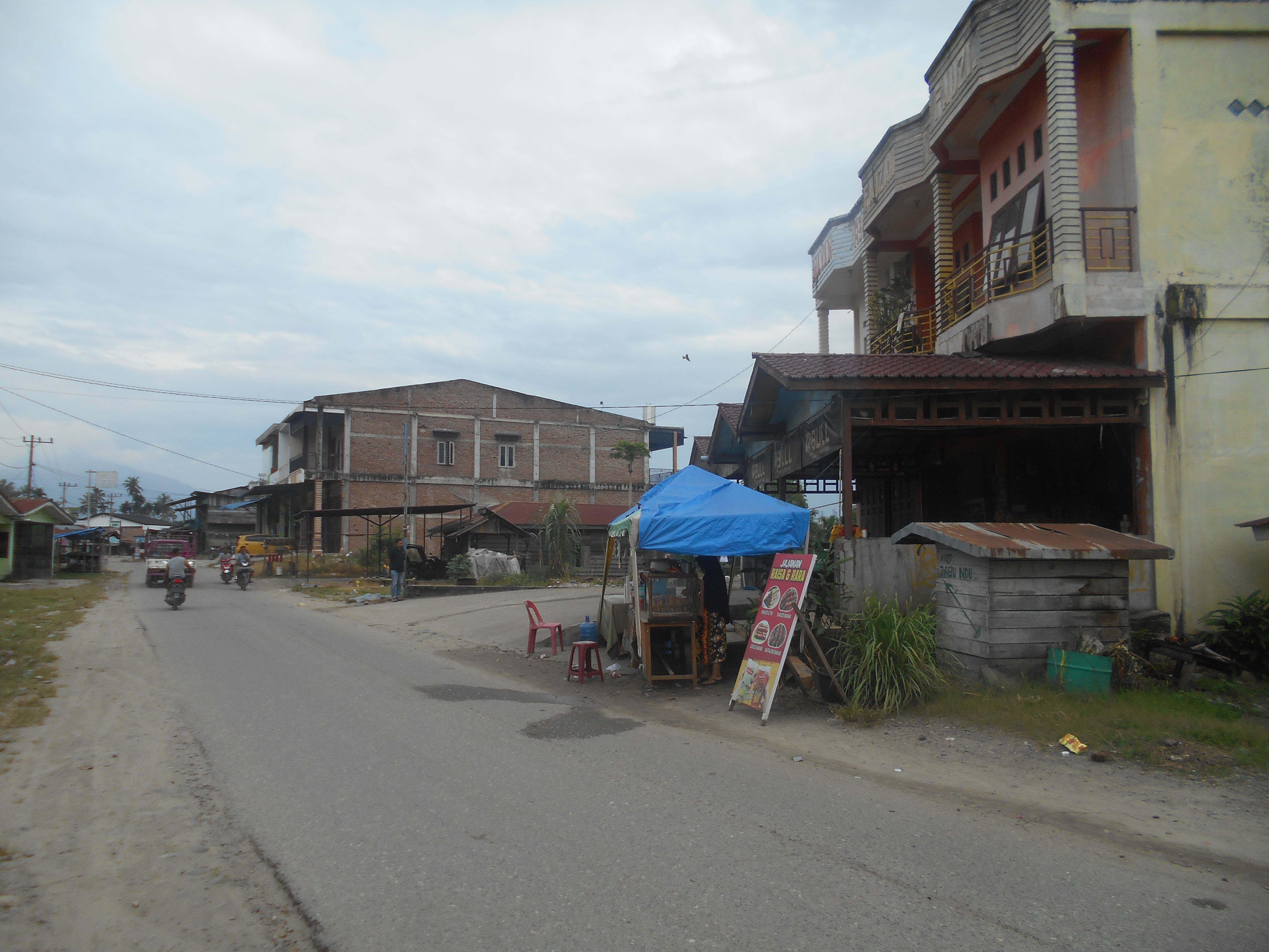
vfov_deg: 53.1
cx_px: 634
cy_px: 476
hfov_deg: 67.3
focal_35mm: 26
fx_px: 953
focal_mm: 4.6
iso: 80
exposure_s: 1/1250
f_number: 3.2
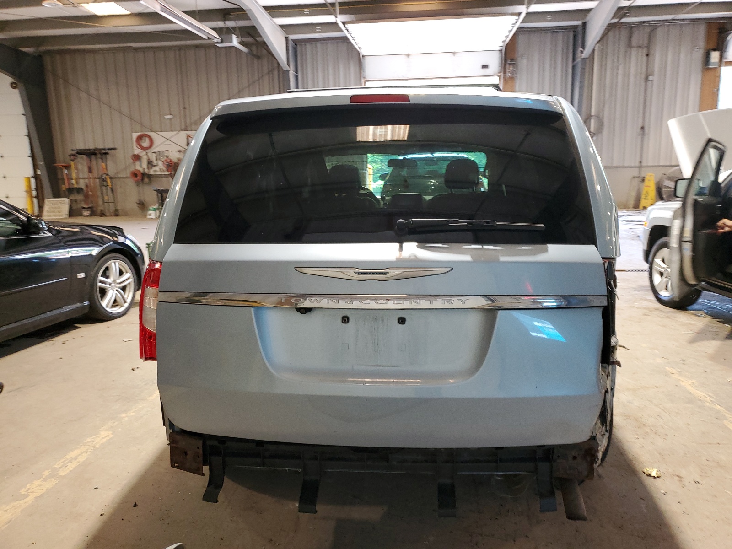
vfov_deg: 53.1
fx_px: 550
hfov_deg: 67.3
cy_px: 274
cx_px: 366
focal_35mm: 26
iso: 134
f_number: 1.5
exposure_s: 1/50
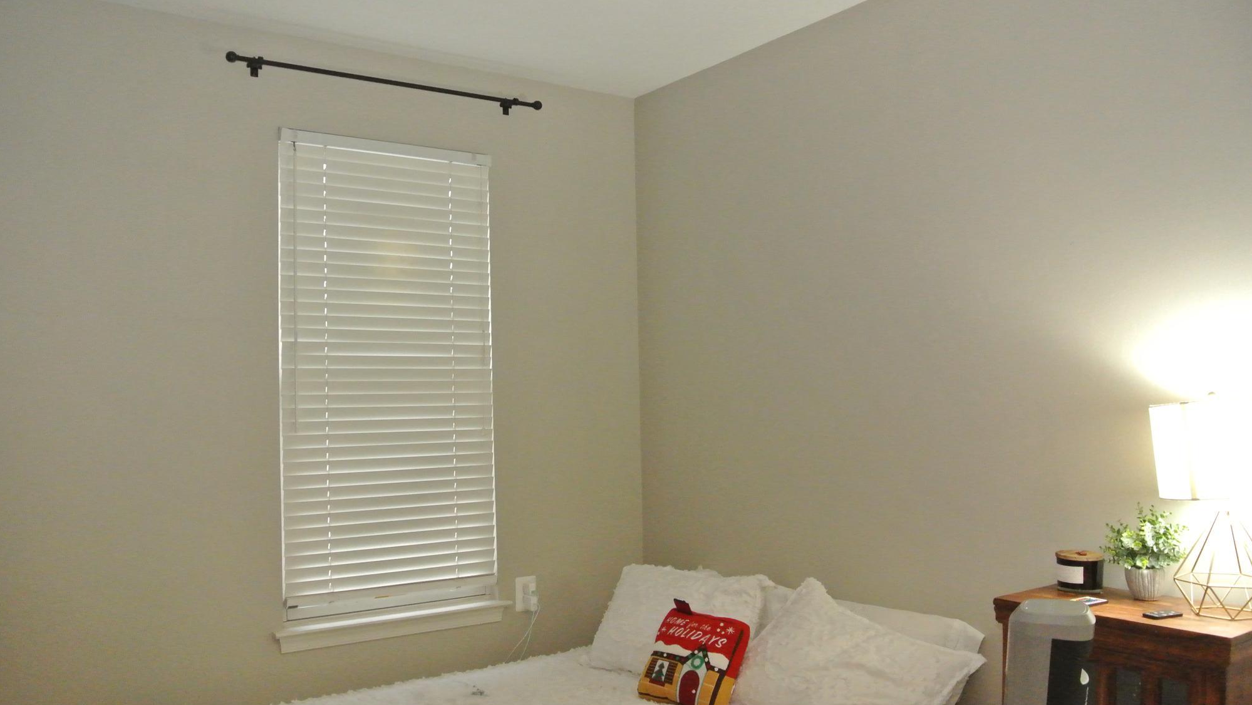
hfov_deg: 66.1
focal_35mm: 29
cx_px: 628
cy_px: 389
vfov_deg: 40.1
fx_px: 963
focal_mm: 10
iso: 2200
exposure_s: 1/60
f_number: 3.5
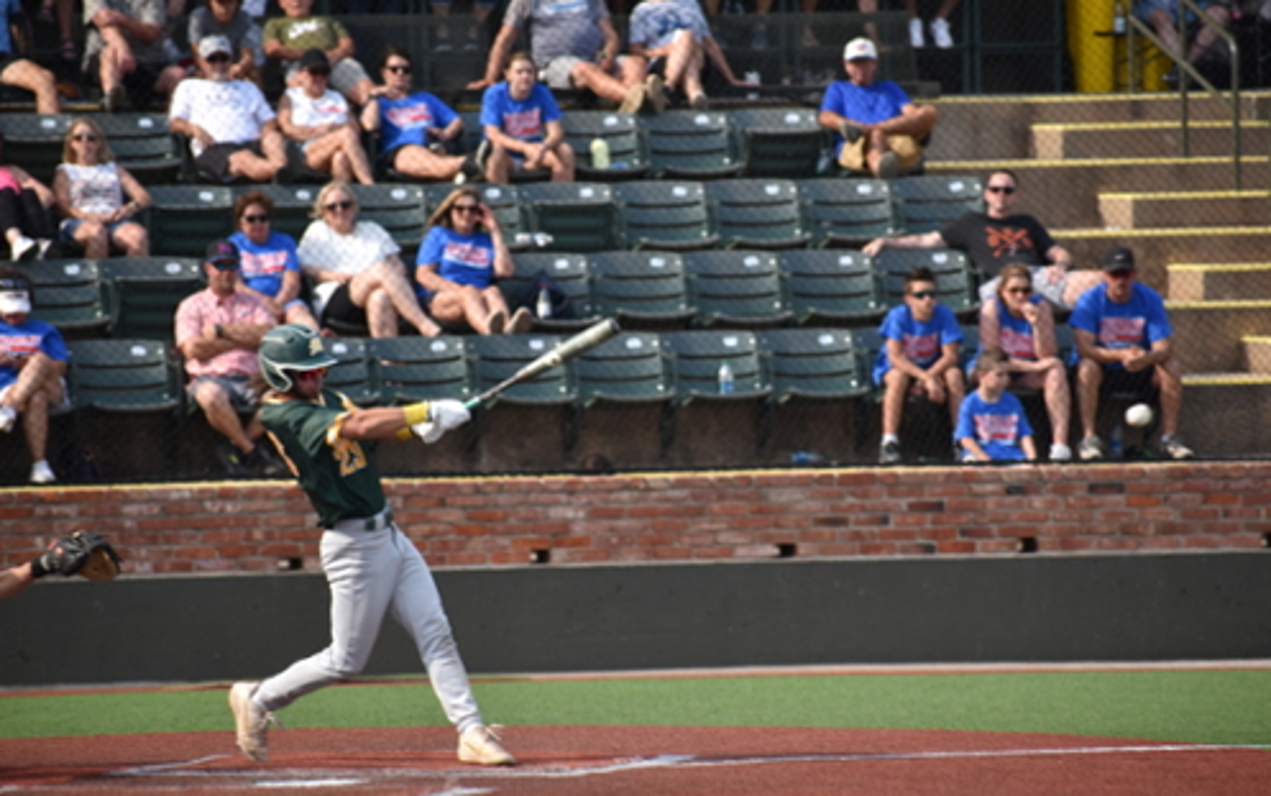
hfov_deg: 7.4
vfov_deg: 4.6
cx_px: 637
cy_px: 411
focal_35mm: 285
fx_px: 9859
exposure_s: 1/1250
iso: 400
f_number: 5.3
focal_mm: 185
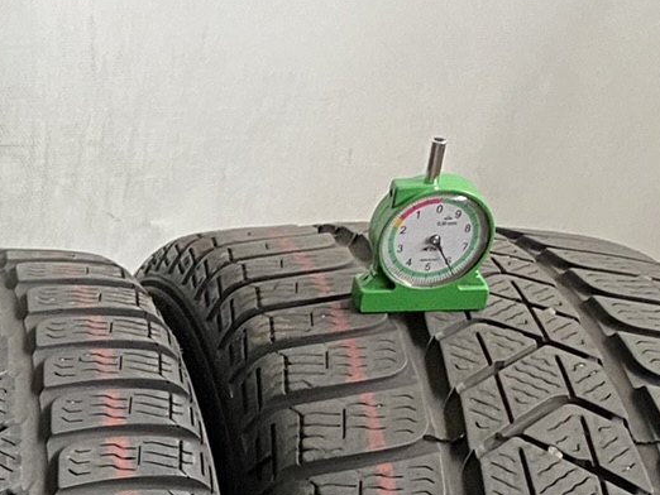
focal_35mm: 102
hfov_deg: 17.1
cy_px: 672
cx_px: -373
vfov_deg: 13.9
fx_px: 1946
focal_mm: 4.25
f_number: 1.8
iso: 400
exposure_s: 1/60
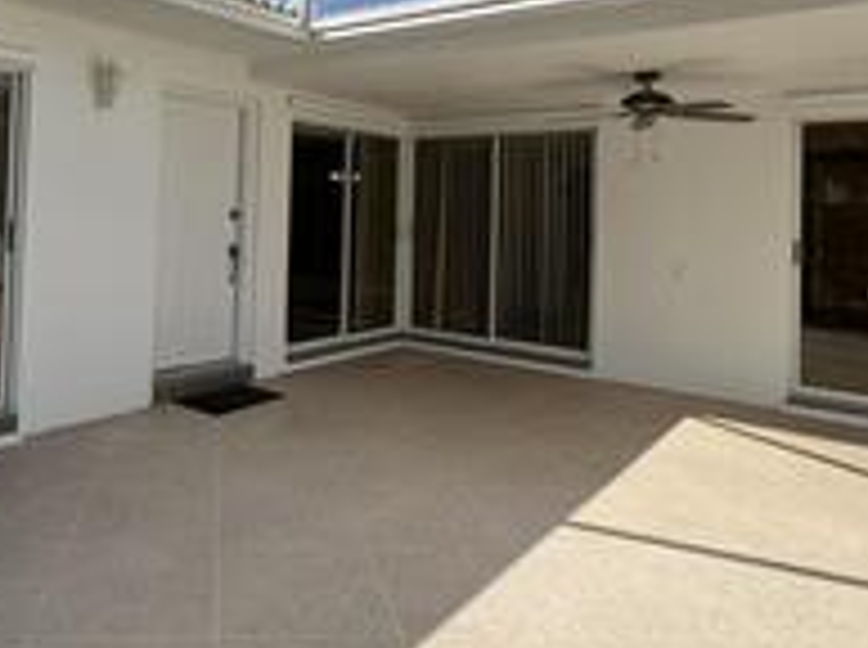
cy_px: 189
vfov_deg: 49.8
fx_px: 676
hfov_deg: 62.9
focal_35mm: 27
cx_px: 256
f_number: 1.8
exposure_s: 1/690
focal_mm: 1.57
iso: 32
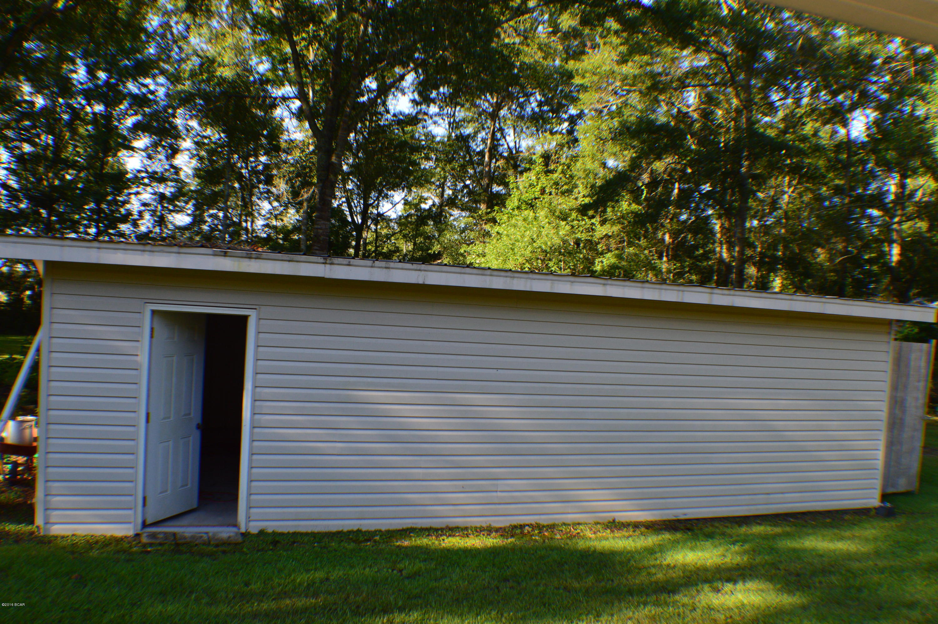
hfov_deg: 46.4
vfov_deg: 31.8
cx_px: 469
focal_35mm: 42
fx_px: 1093
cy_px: 312
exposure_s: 1/100
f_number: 9
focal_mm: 28
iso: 400
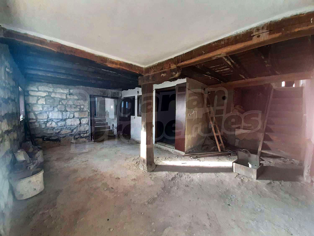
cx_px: 157
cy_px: 118
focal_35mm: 13
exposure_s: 1/50
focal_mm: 1.42
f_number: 2.2
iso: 200
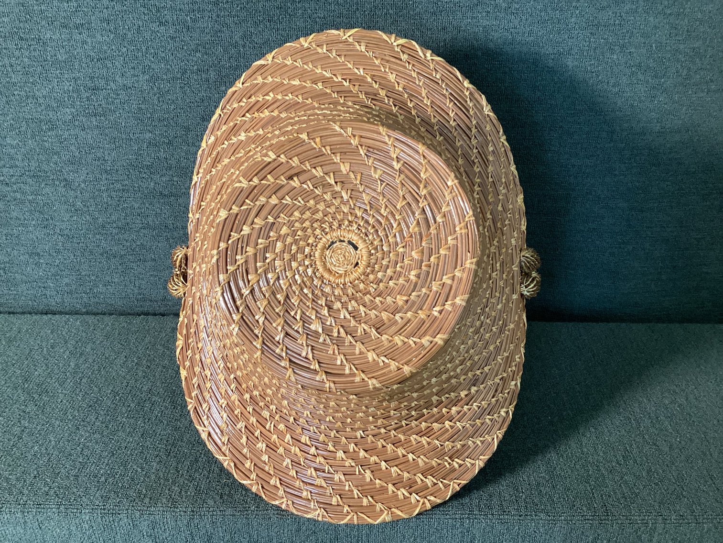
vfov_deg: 45.4
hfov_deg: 58.3
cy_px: 272
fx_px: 648
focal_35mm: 31
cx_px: 362
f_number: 2.4
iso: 250
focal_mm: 3.3
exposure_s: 1/40
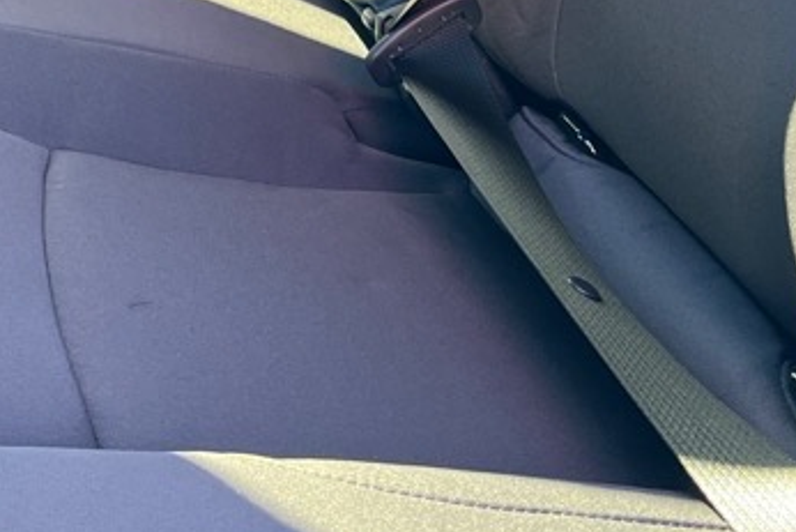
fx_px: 1770
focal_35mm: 80
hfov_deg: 25.3
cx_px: 416
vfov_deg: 15.8
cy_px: -246
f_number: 1.6
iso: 125
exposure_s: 1/91
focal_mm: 5.1
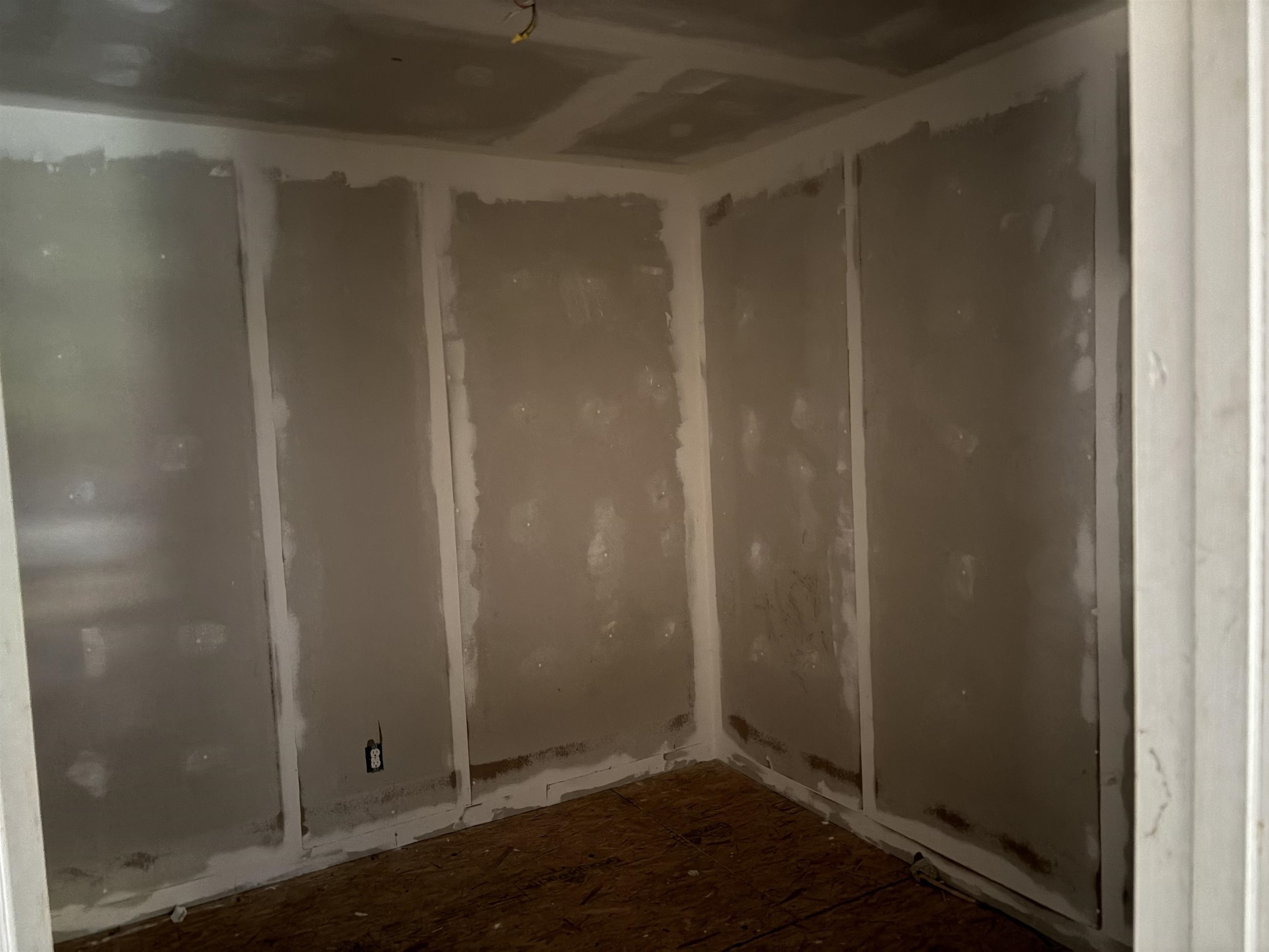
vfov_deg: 53.1
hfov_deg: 67.3
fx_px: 953
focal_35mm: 26
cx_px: 634
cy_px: 476
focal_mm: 5.96
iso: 1250
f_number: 1.6
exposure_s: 1/5
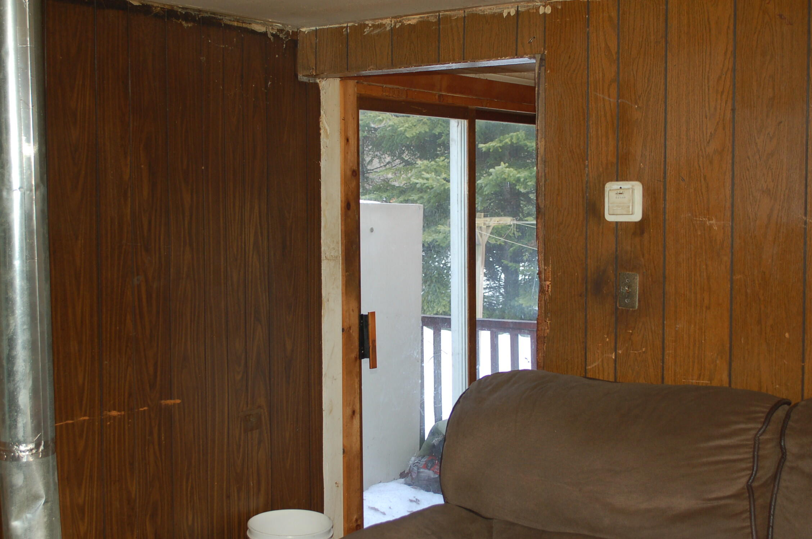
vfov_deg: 28.0
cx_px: 406
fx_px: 1081
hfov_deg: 41.2
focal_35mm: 48
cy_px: 270
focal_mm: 32
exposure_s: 1/60
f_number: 4.8
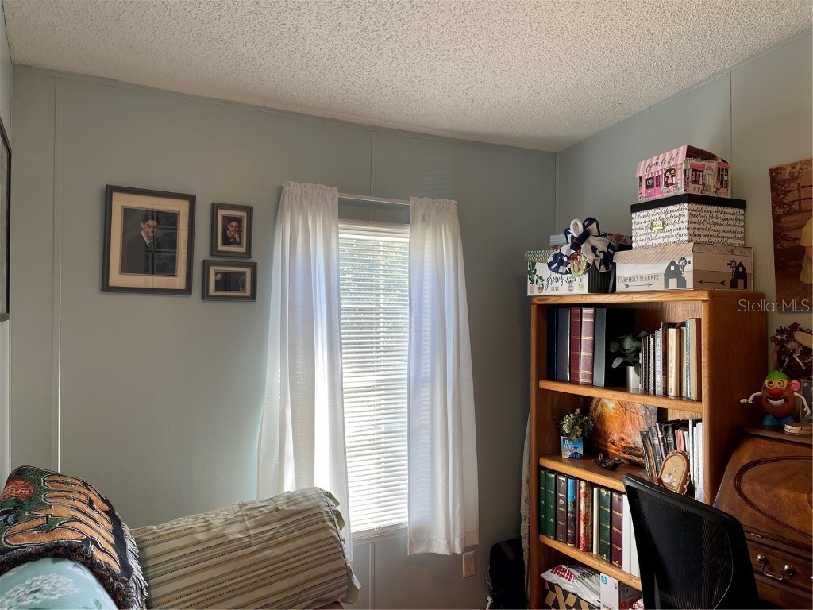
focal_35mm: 25
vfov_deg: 54.9
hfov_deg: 69.4
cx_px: 406
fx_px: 587
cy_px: 305
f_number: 1.6
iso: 50
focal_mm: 5.1
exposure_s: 1/120
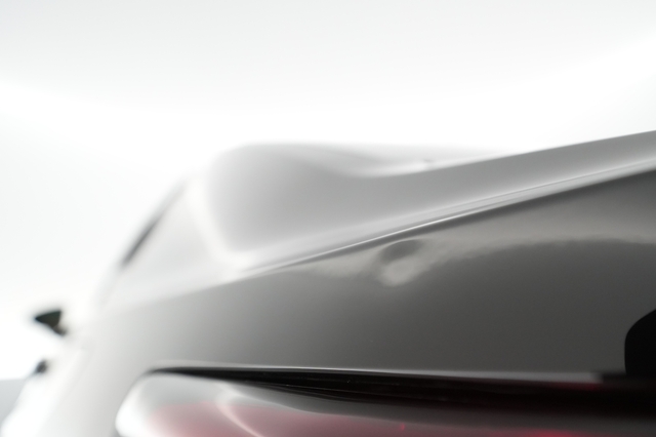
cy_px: 218
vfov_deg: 46.4
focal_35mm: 28
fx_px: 510
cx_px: 328
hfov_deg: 65.5
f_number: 4.5
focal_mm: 28
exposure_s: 1/100
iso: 4000
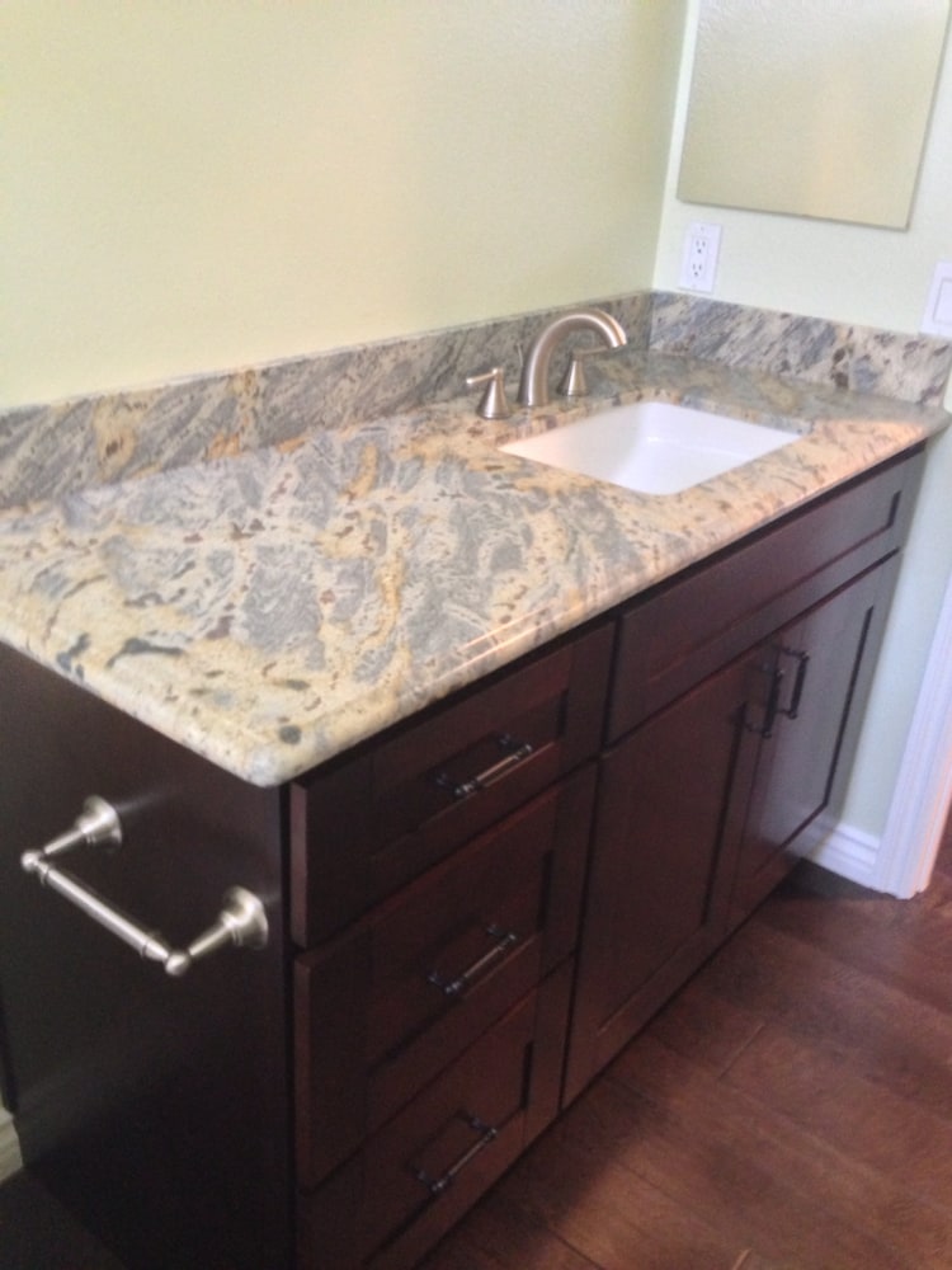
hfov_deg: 42.9
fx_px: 1210
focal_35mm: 33
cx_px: 476
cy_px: 635
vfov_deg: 55.4
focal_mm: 4.13
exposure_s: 1/15
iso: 400
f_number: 2.4
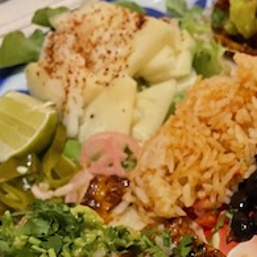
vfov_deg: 21.4
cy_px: 236
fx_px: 664
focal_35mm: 79
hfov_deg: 20.1
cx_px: 336
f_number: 1.6
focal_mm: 4.2
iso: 500
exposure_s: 1/25
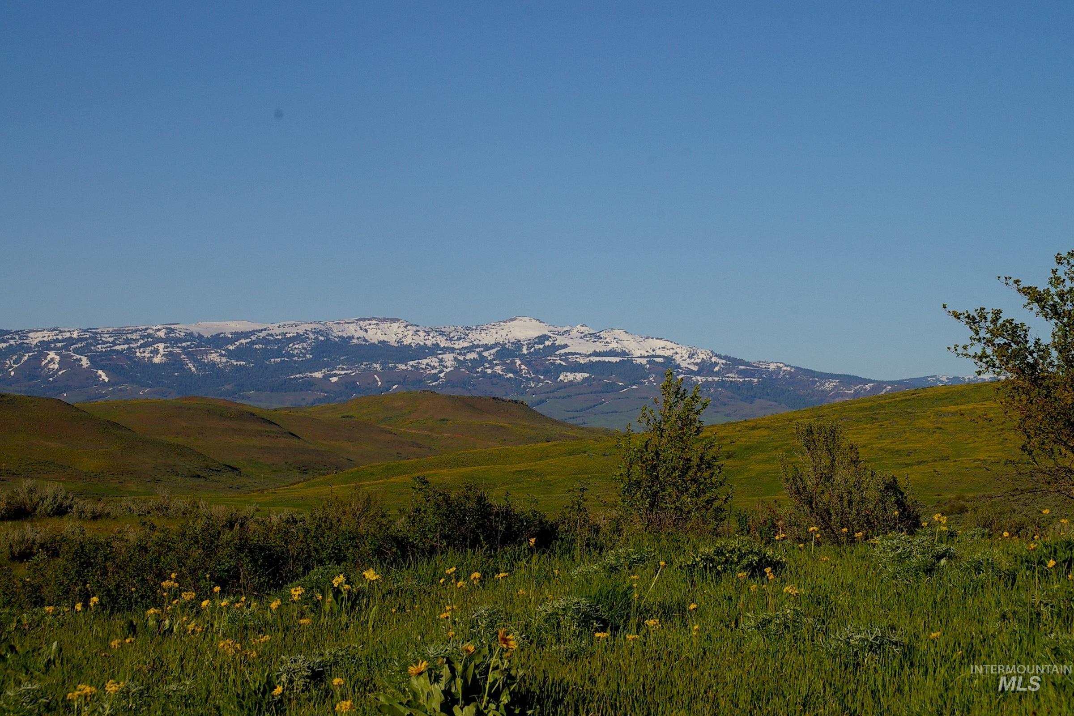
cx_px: 537
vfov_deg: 16.6
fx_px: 2461
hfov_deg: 24.6
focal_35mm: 82
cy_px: 358
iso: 200
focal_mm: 55
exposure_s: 1/350
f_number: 11
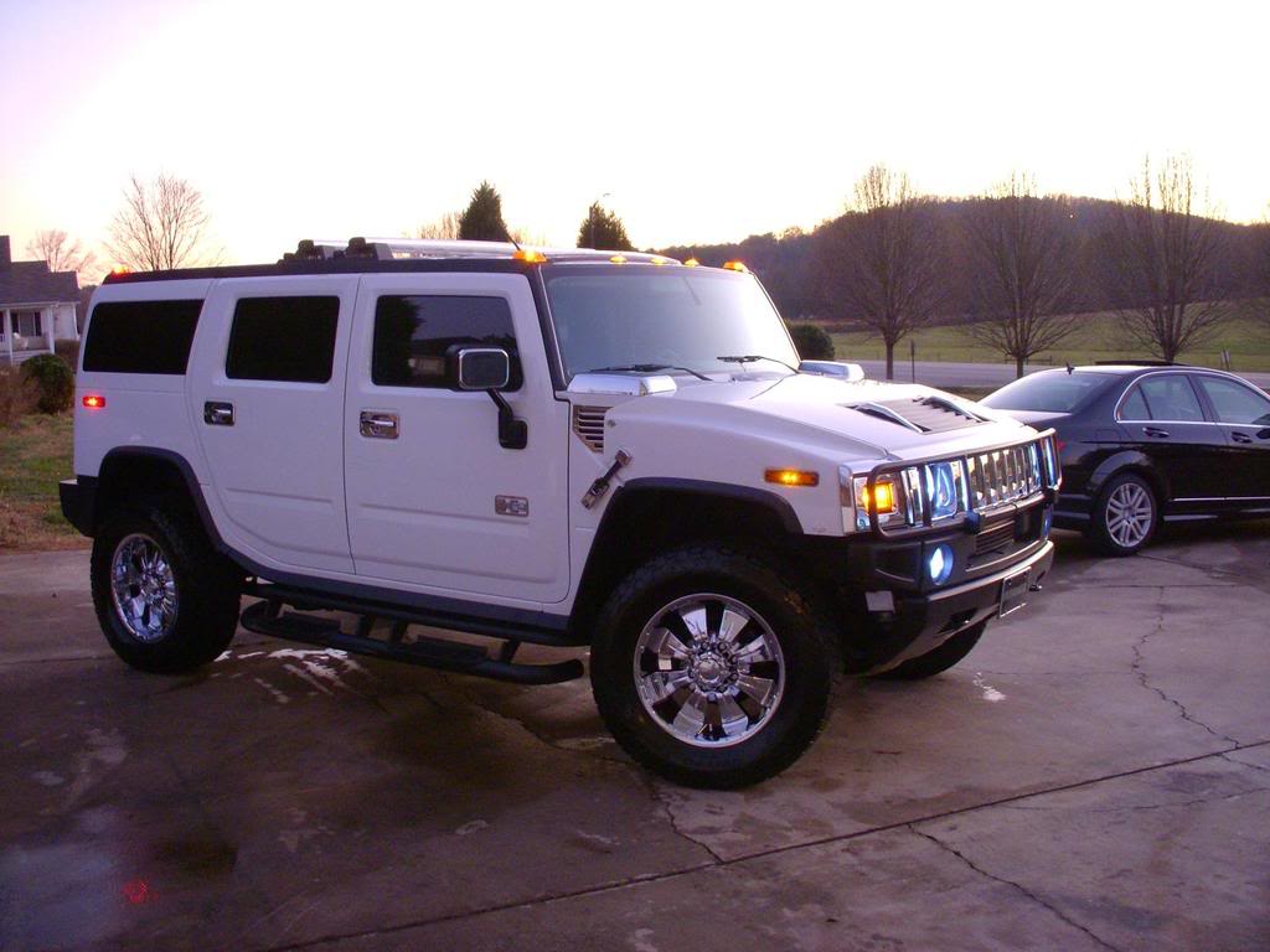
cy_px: 476
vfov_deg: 37.7
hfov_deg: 49.0
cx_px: 635
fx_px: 1394
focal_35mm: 38
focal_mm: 6.3
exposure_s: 1/8
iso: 250
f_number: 3.3
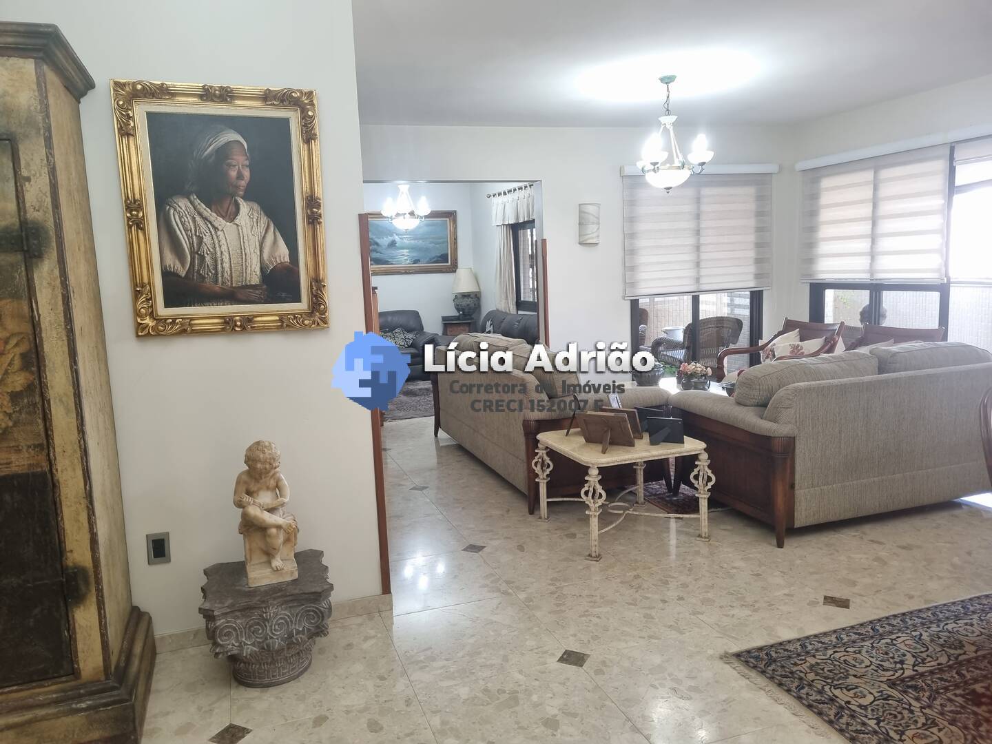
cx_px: 496
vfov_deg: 53.1
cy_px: 372
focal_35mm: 26
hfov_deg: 67.3
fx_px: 745
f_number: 1.8
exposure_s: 1/120
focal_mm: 5.4
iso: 320
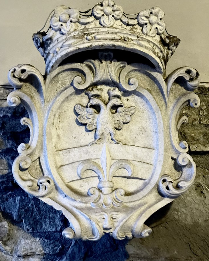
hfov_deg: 29.7
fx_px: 394
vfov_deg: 36.6
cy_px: 123
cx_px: 103
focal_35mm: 51
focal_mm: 6.76
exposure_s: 1/20
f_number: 1.78
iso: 1000
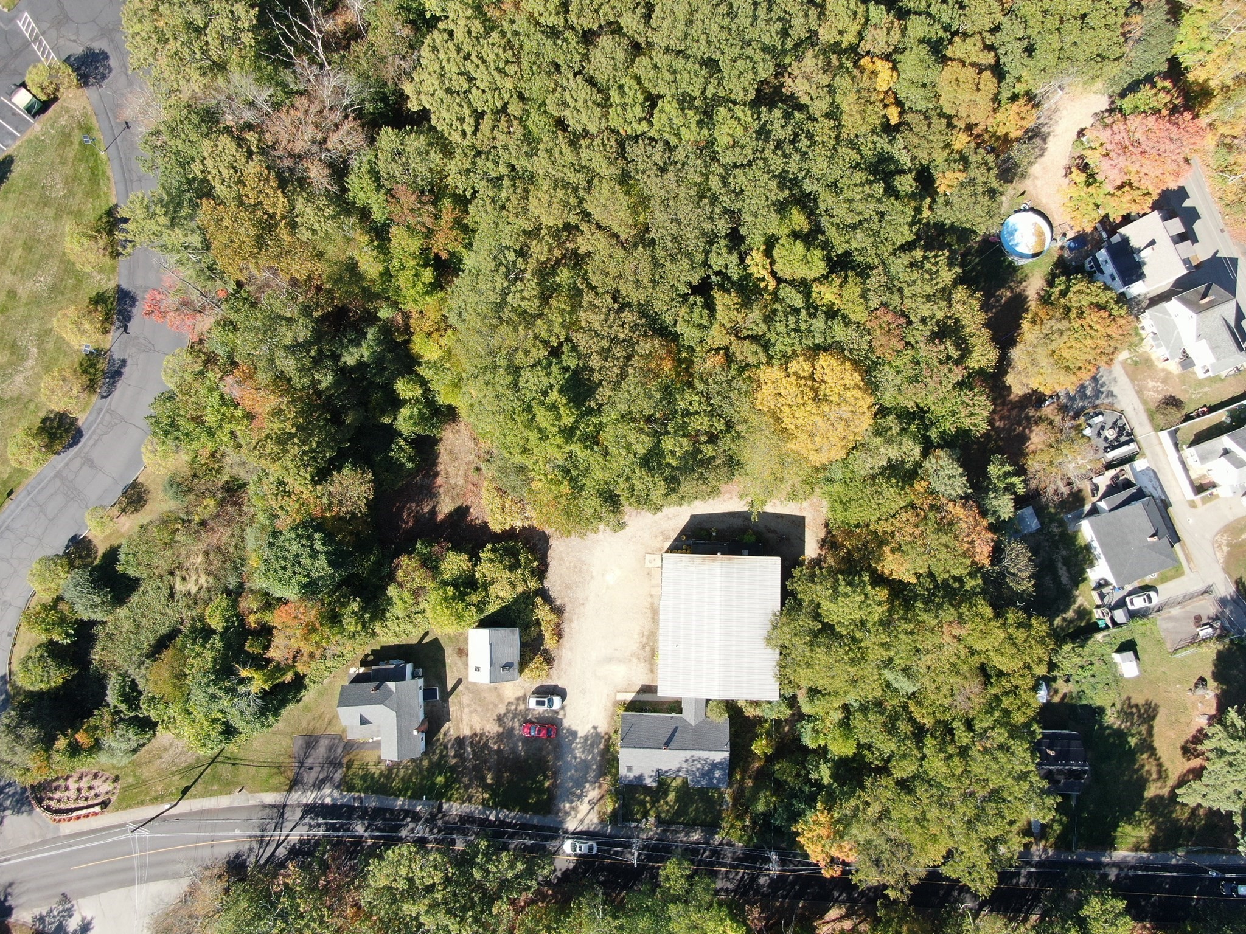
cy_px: 467
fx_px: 864
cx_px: 623
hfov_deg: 71.6
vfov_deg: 56.8
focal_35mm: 24
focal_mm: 4.39
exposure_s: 1/400
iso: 110
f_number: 2.8
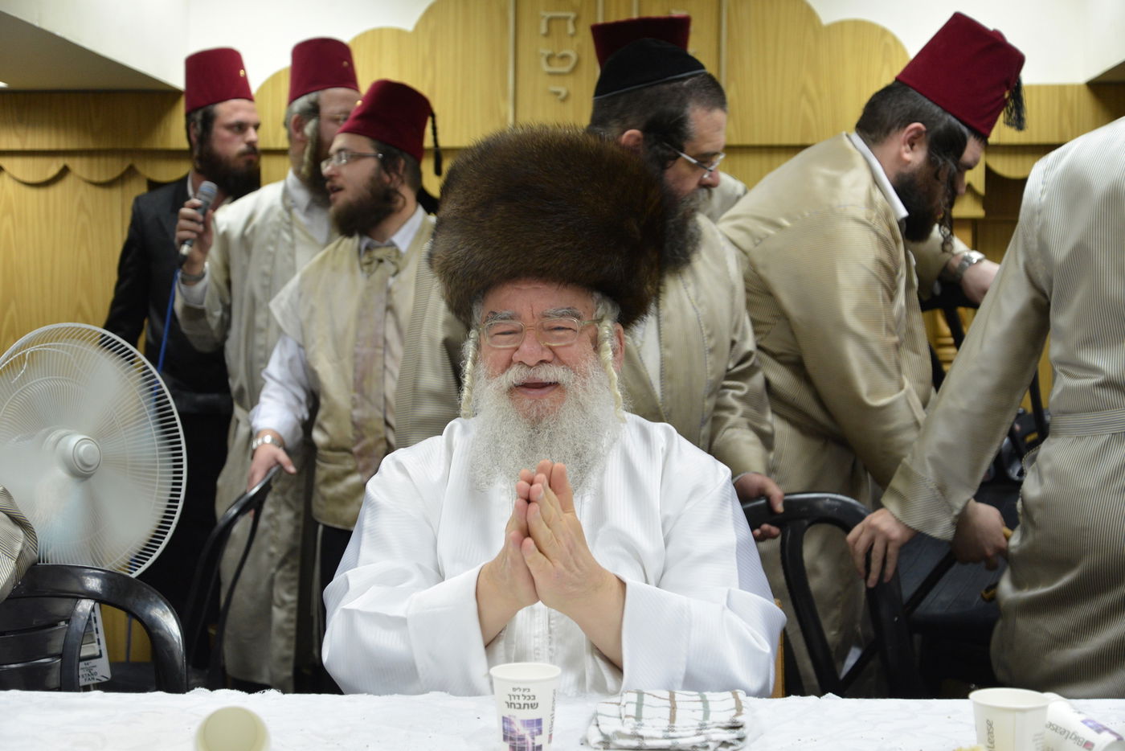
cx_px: 562
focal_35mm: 52
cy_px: 376
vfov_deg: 26.0
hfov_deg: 38.2
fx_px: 1625
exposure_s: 1/100
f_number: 4.2
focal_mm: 52
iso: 1600
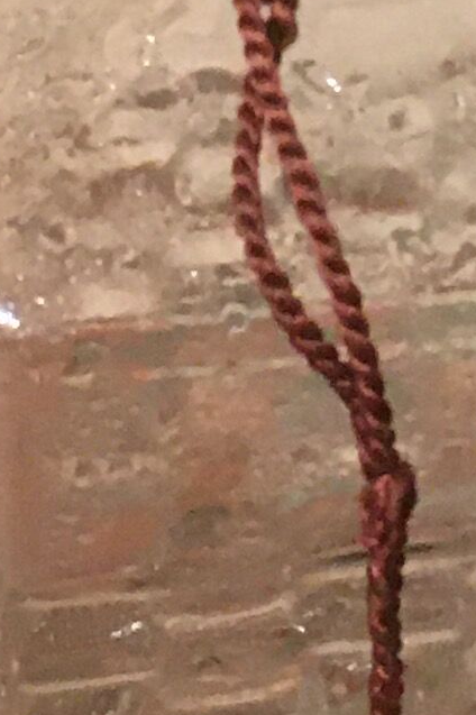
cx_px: 354
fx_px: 3792
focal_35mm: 191
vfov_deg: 10.5
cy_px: -262
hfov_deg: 7.2
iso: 200
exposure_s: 1/17
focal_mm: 4.15
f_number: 2.2
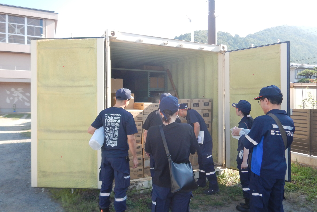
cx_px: 162
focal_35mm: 27
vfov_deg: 47.9
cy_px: 98
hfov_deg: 67.4
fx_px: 238
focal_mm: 4.3
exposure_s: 1/400
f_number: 2.8
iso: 125
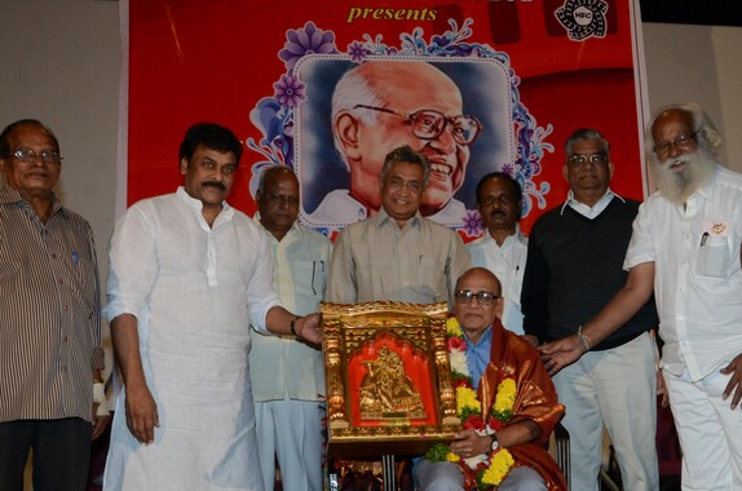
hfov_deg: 42.6
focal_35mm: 46
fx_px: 946
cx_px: 456
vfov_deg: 28.9
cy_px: 331
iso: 1250
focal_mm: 22
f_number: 8
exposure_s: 1/60
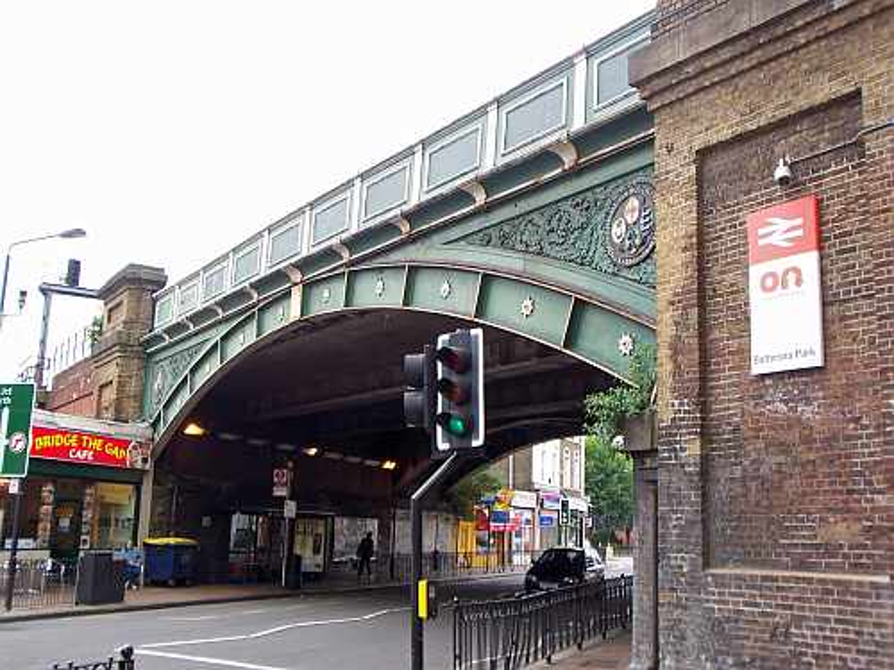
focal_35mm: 39
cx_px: 447
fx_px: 1007
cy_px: 335
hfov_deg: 47.9
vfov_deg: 36.8
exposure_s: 1/60
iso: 64
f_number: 3.9
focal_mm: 6.4
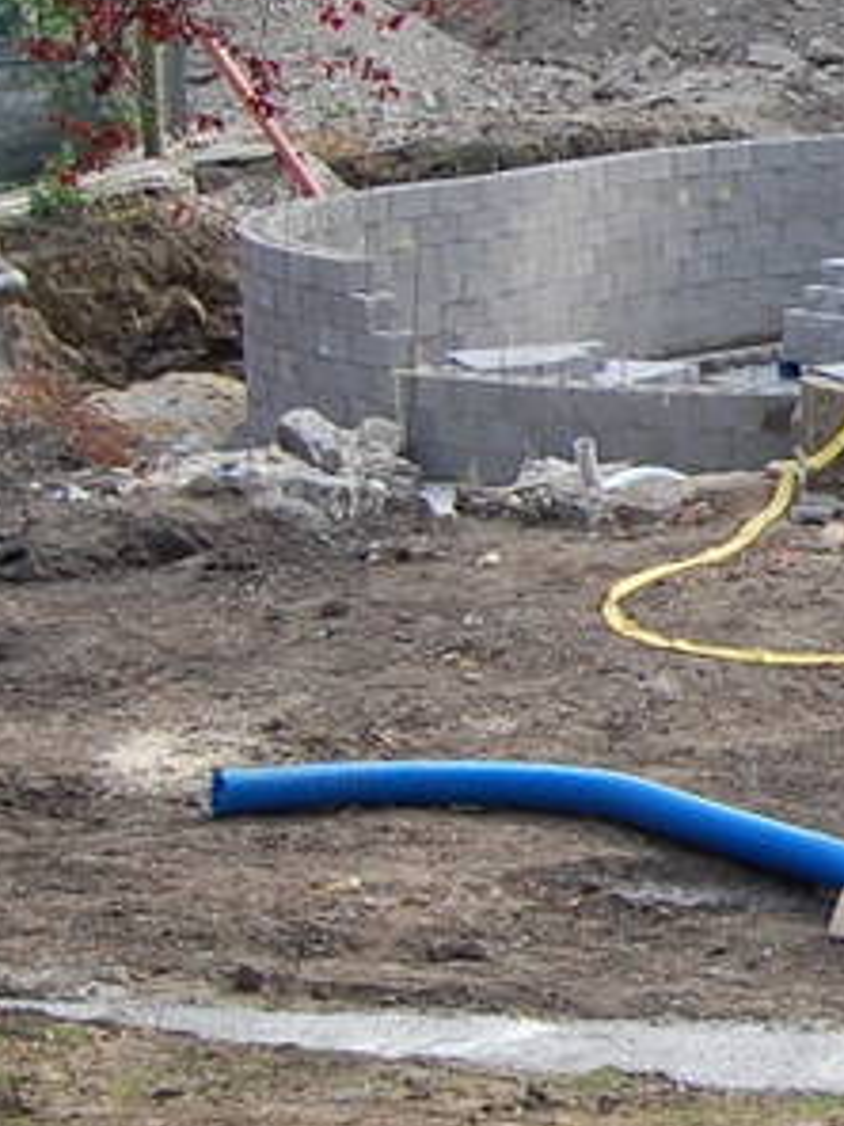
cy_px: 289
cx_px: 1916
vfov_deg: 14.0
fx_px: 4551
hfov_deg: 9.6
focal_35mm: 140
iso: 200
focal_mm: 18
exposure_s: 1/200
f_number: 7.1
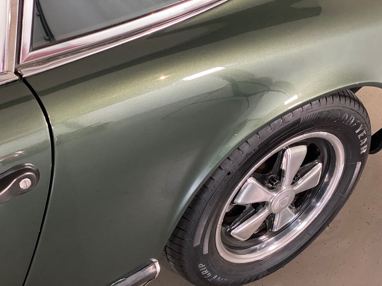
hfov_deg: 36.8
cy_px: 143
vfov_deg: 28.0
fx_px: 574
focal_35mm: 52
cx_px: 191
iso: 400
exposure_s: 1/27
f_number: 2
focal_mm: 6
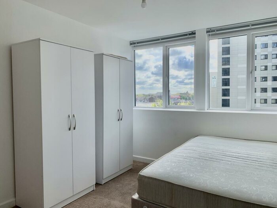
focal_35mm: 26
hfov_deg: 67.3
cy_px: 104
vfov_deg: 53.1
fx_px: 208
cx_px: 138
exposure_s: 1/835
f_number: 1.8
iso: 25
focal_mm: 4.25
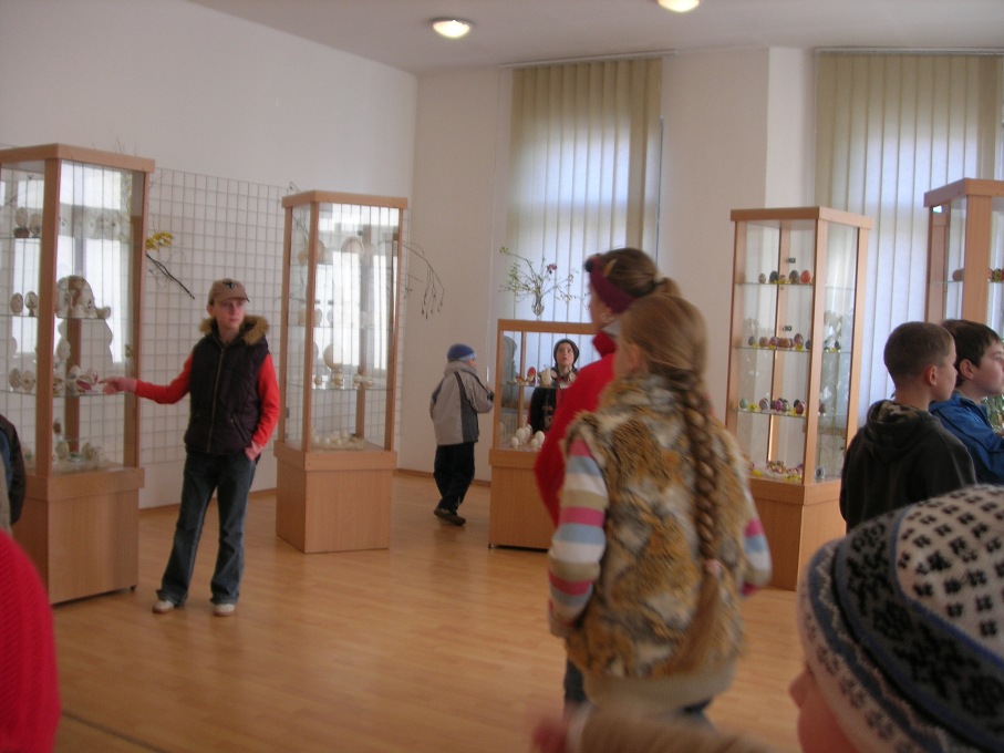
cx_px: 502
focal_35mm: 38
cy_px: 376
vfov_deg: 37.7
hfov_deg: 49.0
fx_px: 1102
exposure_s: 1/54.1
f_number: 2.8
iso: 64
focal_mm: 7.8
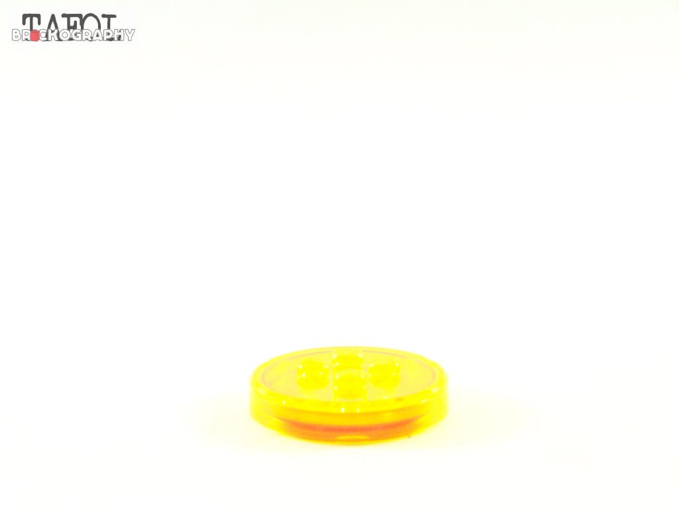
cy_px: 254
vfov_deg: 19.6
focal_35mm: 75
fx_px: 1471
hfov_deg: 26.0
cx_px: 340
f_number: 3.2
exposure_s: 1/45
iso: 400
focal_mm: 12.4
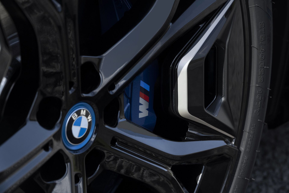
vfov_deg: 15.2
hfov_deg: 22.6
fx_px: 722
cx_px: 144
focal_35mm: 90
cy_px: 96
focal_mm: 90
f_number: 7.1
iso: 640
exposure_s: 1/200
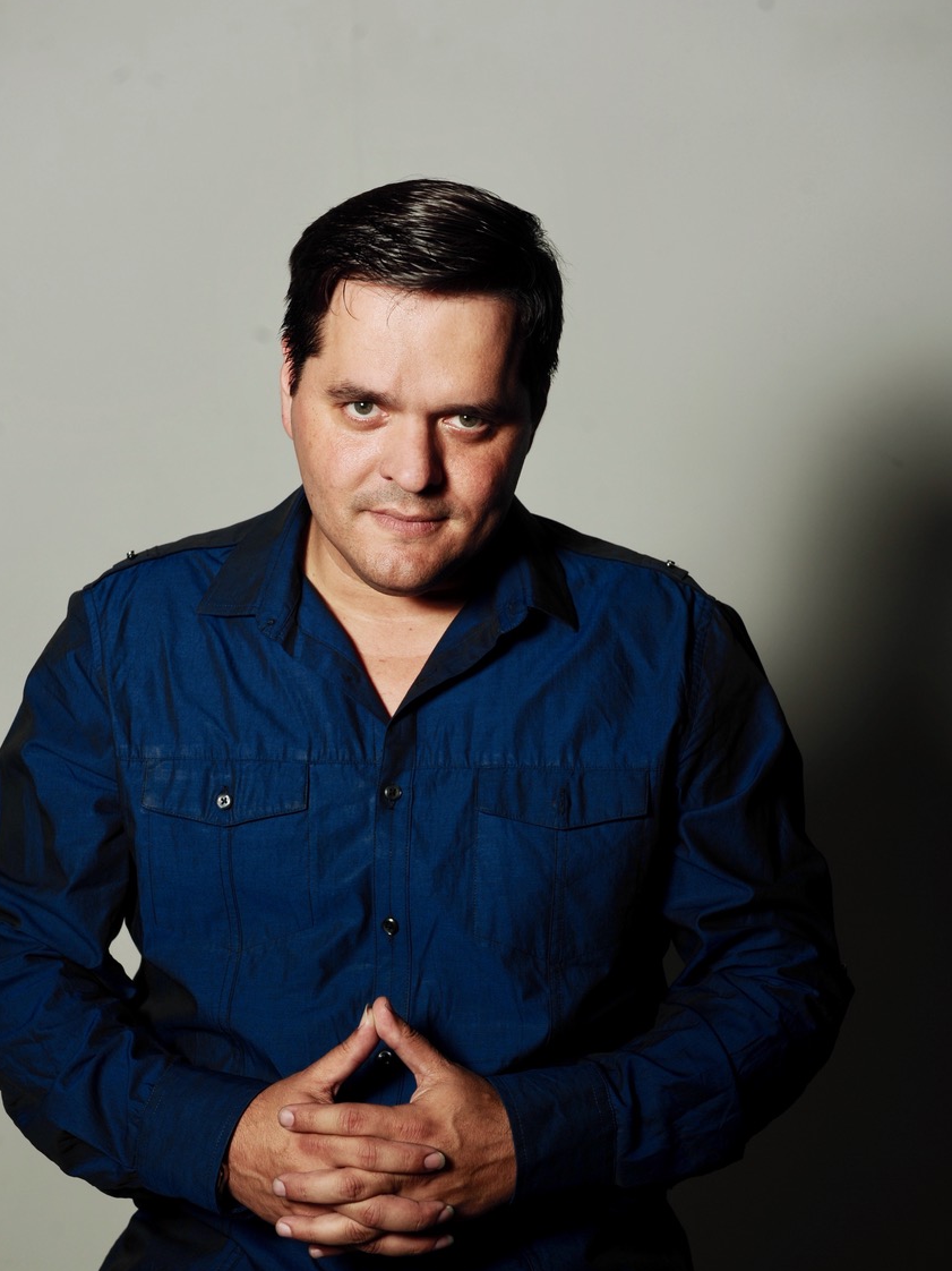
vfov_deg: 28.5
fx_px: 2494
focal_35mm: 68
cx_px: 475
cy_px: 714
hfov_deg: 21.6
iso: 200
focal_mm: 62
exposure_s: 1/160
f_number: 6.3
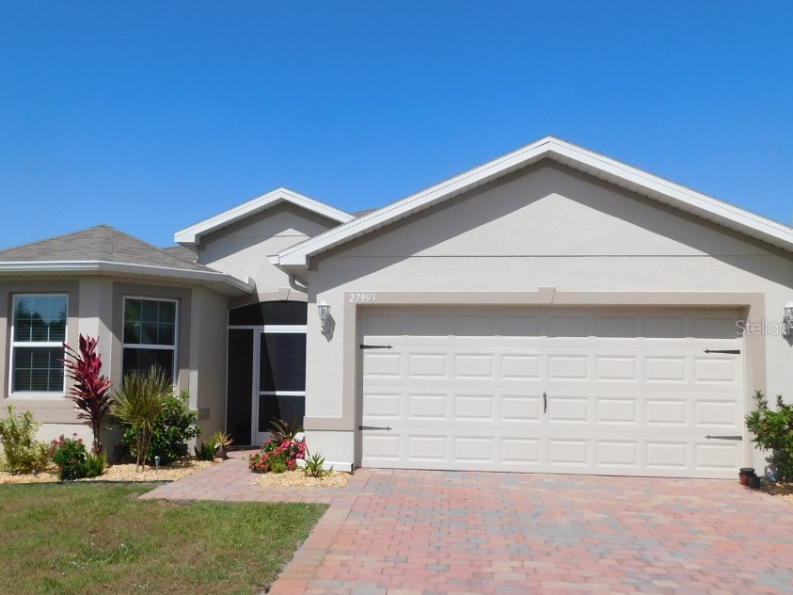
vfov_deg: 41.7
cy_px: 327
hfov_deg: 53.8
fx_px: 779
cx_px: 342
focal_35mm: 34
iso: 125
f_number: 6.4
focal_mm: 4.9
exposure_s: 1/640
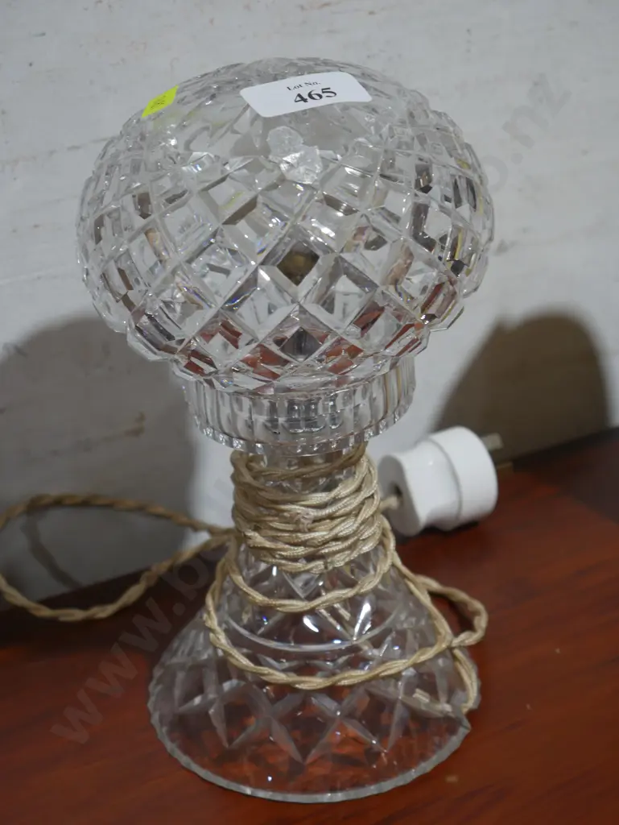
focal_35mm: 72
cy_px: 412
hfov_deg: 20.5
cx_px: 310
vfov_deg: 27.0
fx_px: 1715
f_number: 5.5
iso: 640
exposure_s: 1/80
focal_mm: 36
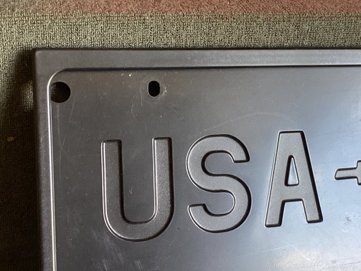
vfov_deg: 24.0
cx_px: 265
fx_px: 636
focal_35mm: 61
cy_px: 104
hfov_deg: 31.2
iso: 100
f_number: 2.4
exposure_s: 1/50
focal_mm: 3.3
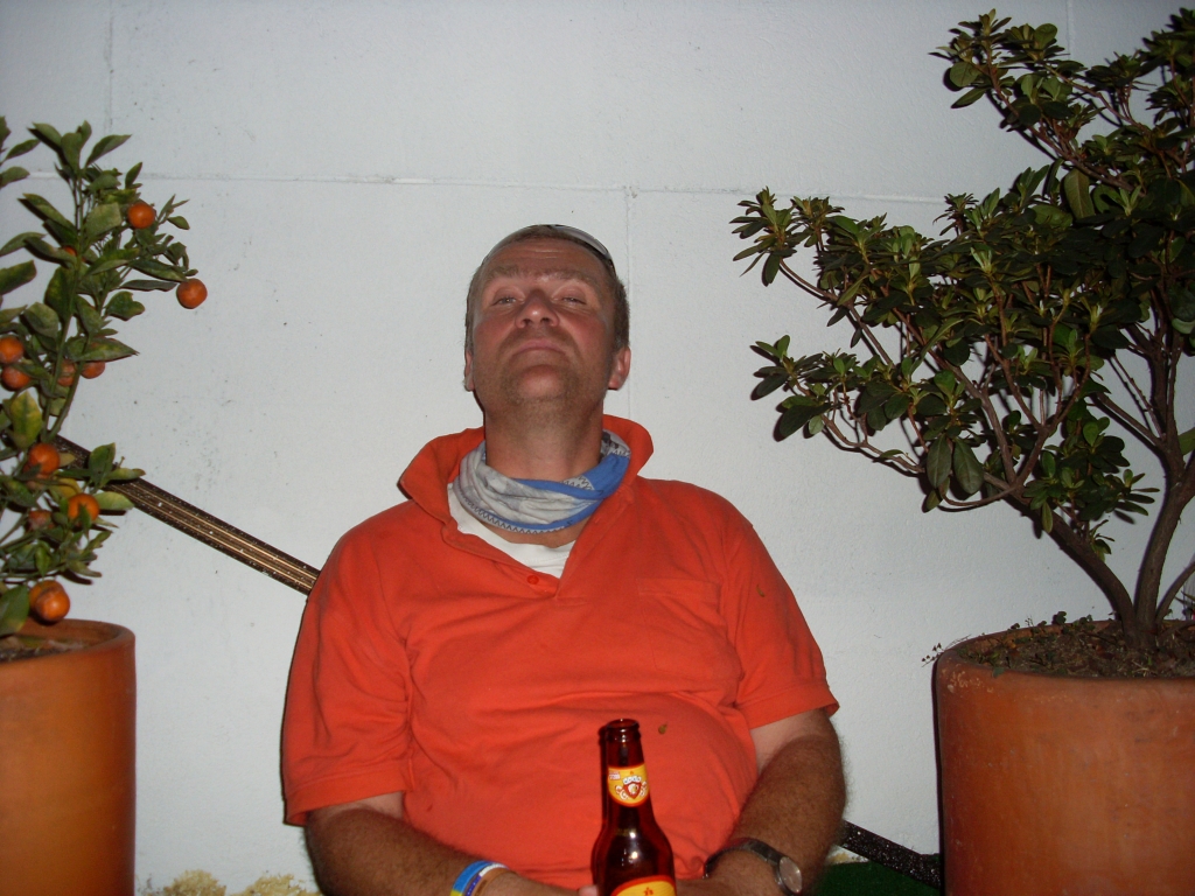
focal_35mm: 38
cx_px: 598
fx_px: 1312
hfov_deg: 49.0
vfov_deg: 37.7
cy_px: 448
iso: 100
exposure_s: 1/45
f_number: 3
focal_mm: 6.3
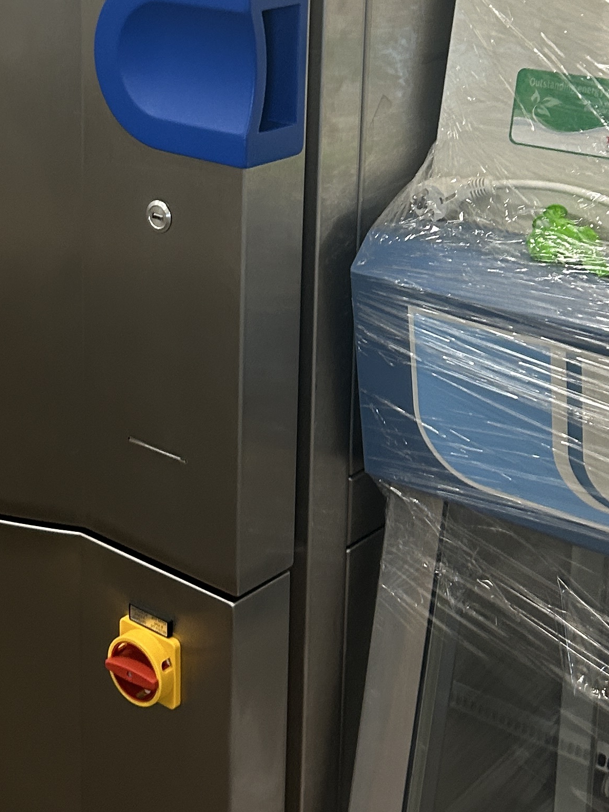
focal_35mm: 68
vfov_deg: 27.8
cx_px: 86
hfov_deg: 21.2
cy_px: 125
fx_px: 1596
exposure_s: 1/50
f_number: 1.5
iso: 160
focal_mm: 5.7
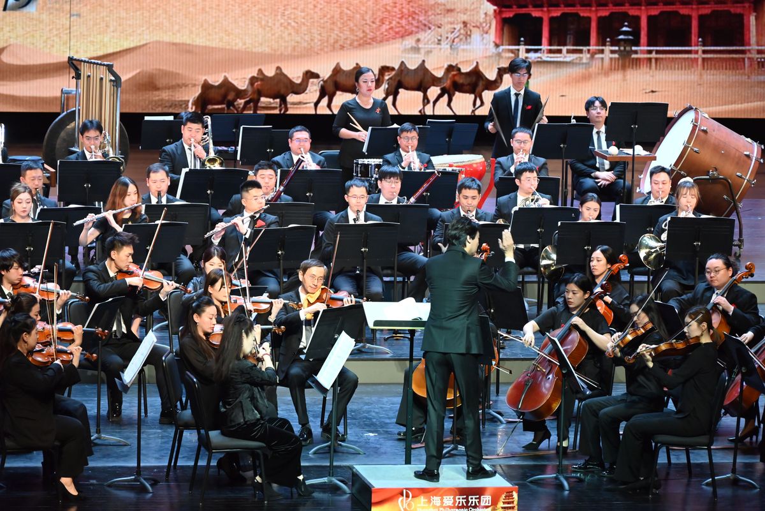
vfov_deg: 6.9
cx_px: 382
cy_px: 256
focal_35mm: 200
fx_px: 4251
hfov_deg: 10.3
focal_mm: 200
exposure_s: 1/200
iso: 5600
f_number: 6.3
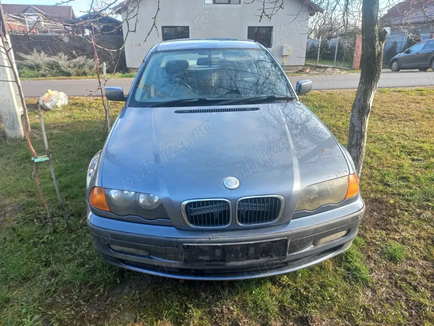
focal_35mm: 25
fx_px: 313
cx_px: 217
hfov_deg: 69.4
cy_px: 163
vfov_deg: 54.9
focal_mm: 4.6
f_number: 1.8
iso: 32
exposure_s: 1/100
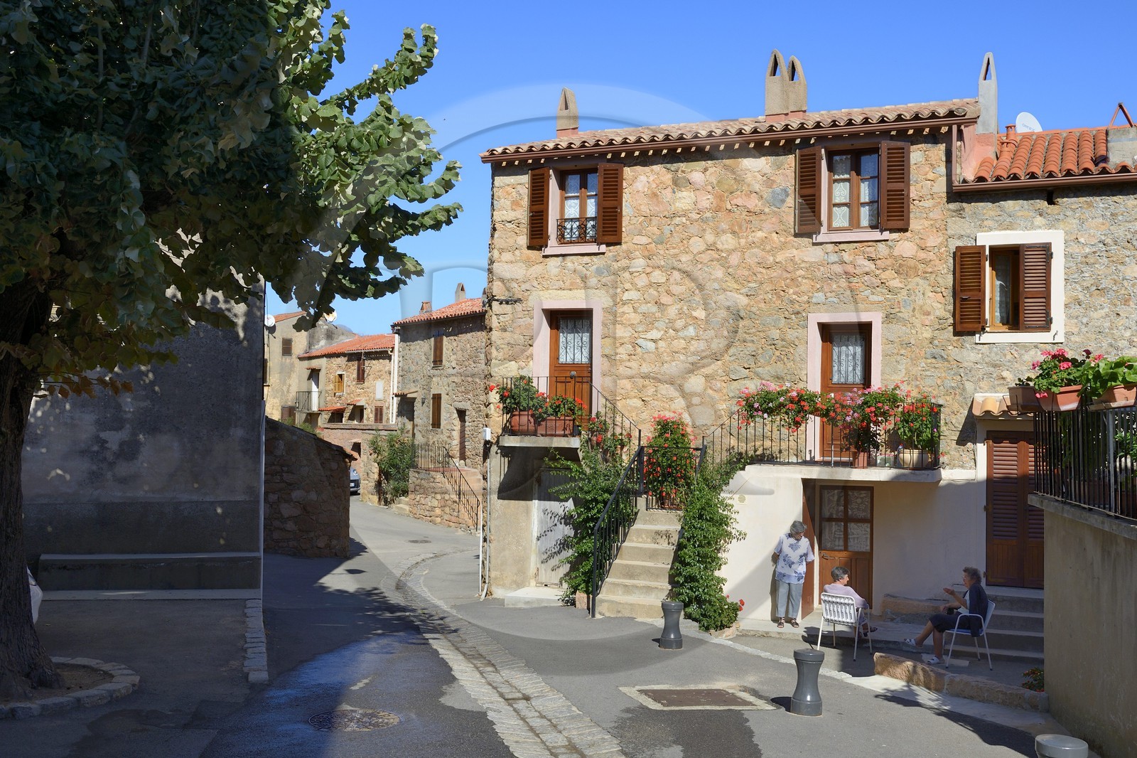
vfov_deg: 41.1
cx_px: 568
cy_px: 379
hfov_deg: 58.7
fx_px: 1010
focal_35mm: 32
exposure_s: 1/250
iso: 200
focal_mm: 32
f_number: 11
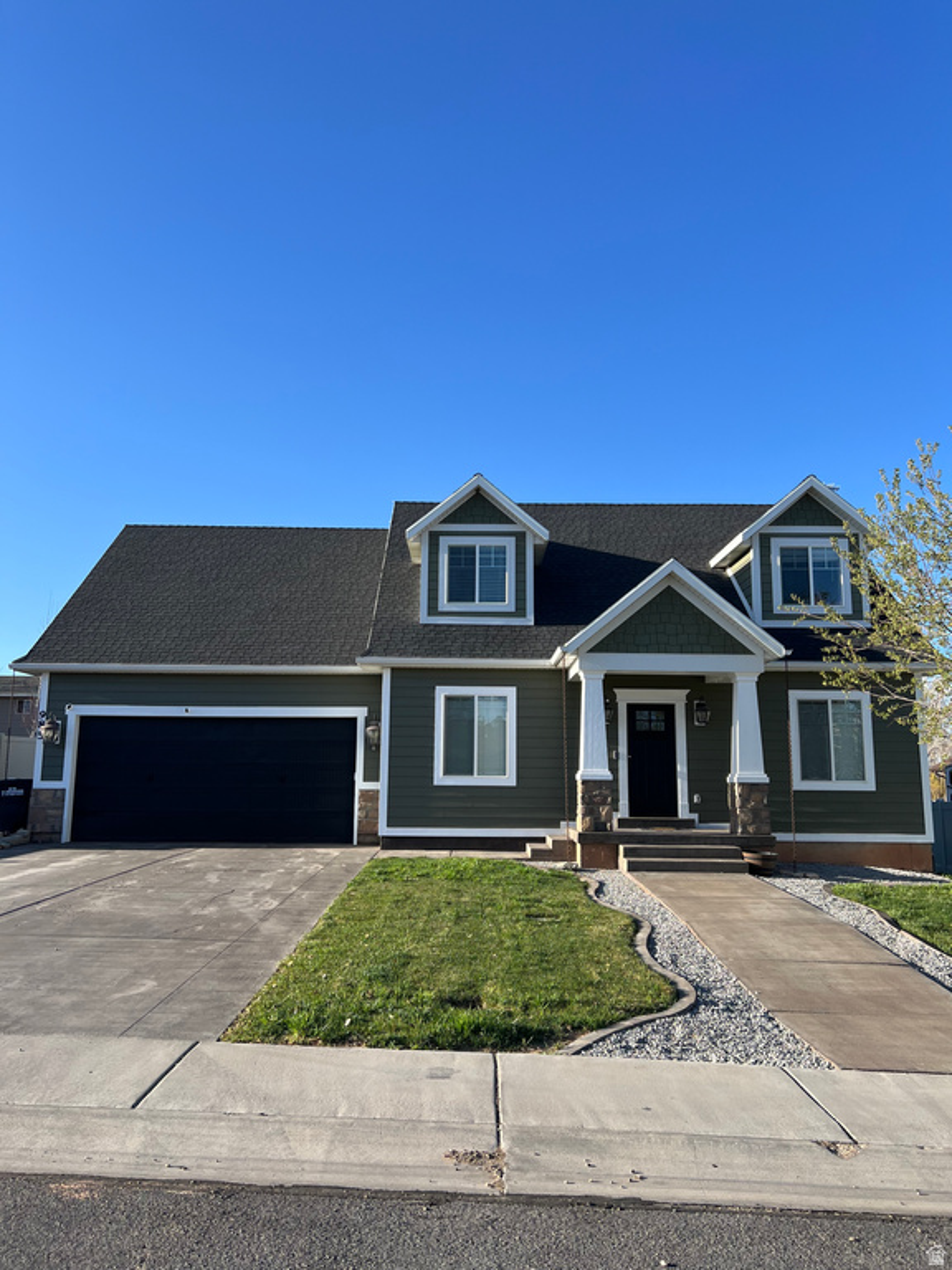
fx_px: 953
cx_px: 476
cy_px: 635
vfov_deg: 67.3
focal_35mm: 26
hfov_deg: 53.1
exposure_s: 1/1724
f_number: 1.5
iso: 50
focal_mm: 5.7
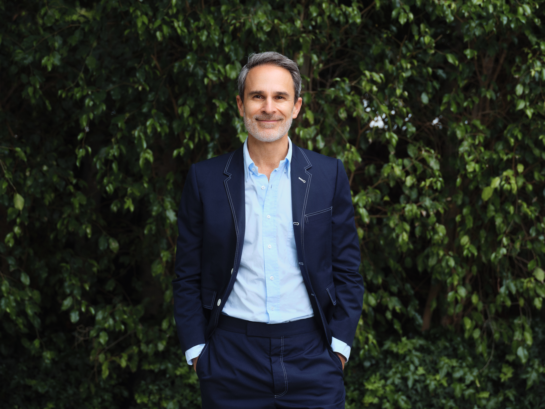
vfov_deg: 23.7
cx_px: 272
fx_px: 976
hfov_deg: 31.2
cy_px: 204
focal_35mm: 62
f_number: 5
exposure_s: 1/125
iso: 200
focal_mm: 78
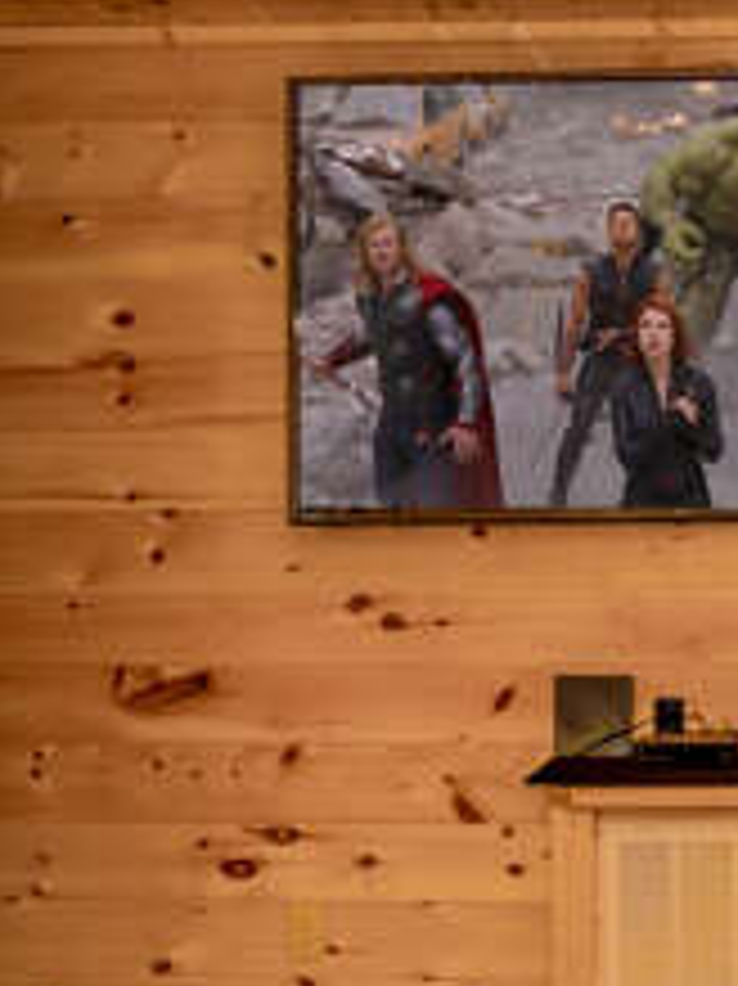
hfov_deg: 21.9
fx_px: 1821
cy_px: 572
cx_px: 783
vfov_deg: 30.2
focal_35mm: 64
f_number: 8
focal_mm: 19
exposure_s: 1/100
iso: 400
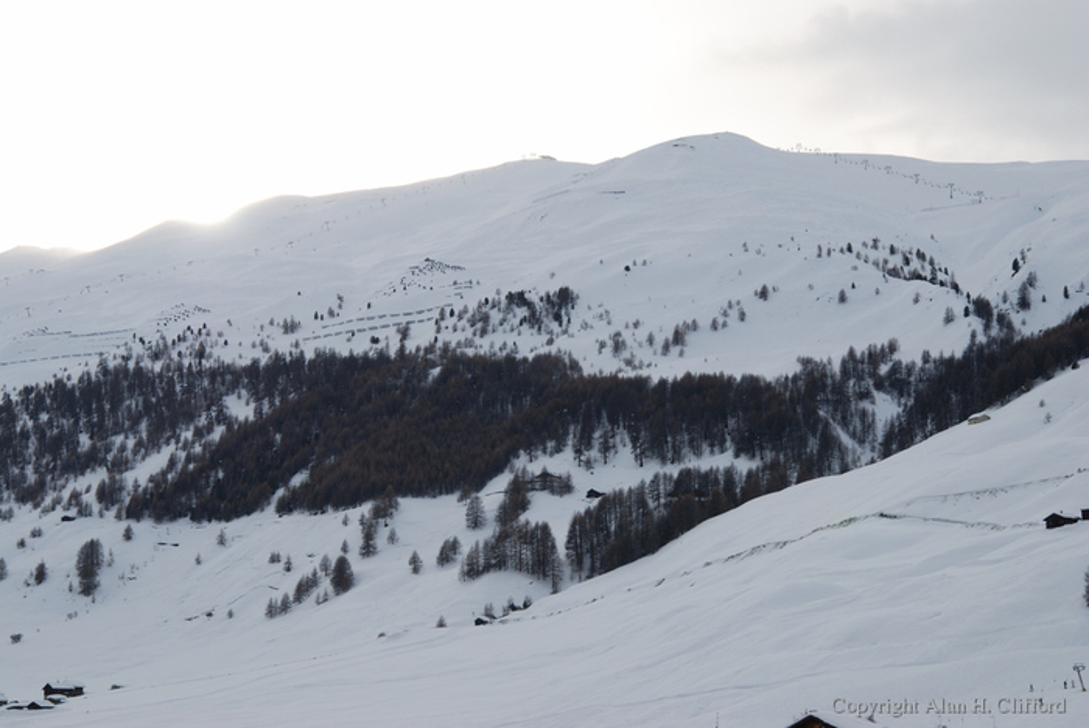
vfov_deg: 15.2
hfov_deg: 22.6
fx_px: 2725
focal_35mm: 90
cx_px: 544
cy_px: 364
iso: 100
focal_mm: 60
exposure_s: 1/200
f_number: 8
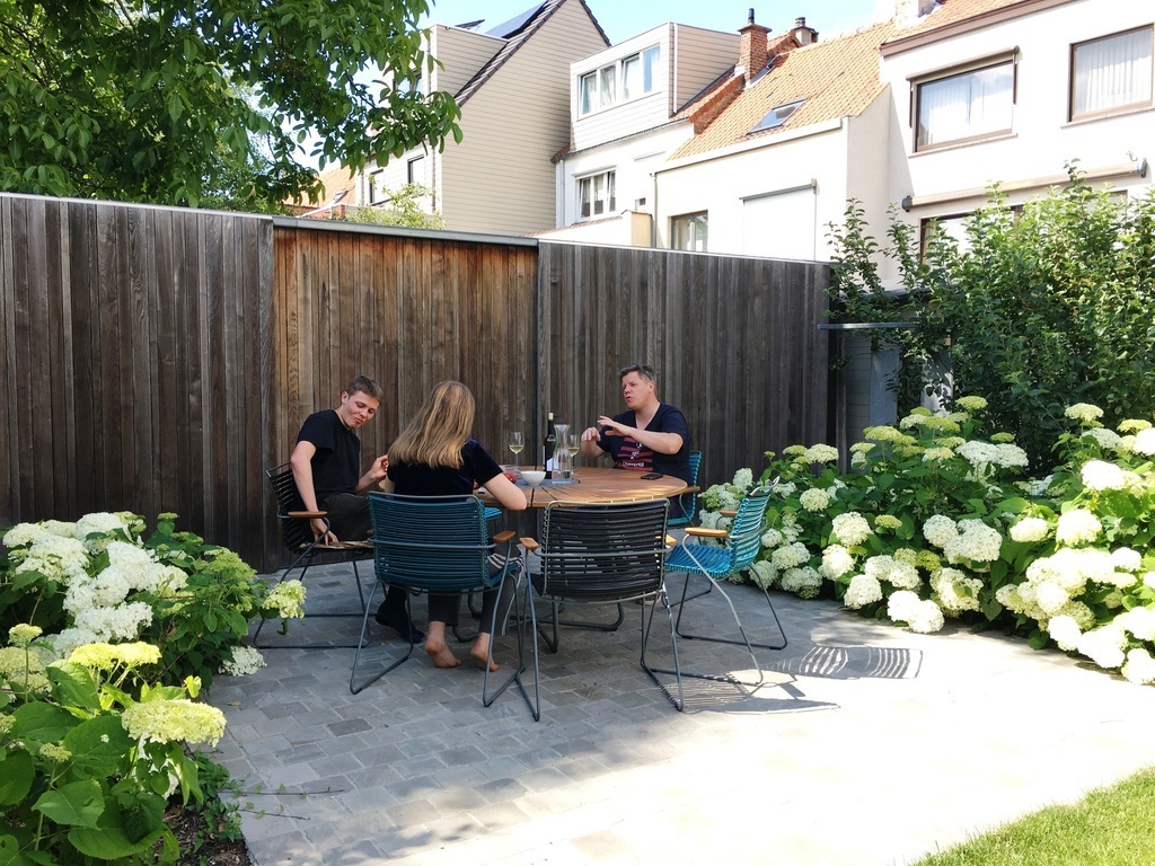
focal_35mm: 29
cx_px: 578
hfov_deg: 61.7
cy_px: 433
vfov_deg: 48.2
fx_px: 968
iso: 25
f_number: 2.2
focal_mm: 4.15
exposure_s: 1/368
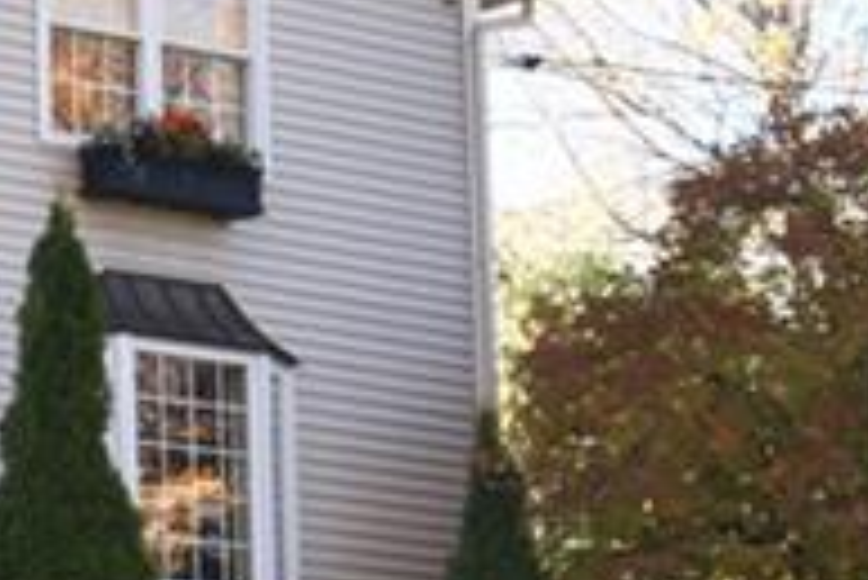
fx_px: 3836
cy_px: 522
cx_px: -652
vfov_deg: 8.6
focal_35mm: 159
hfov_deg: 12.0
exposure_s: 1/50
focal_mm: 20
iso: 100
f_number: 5.6
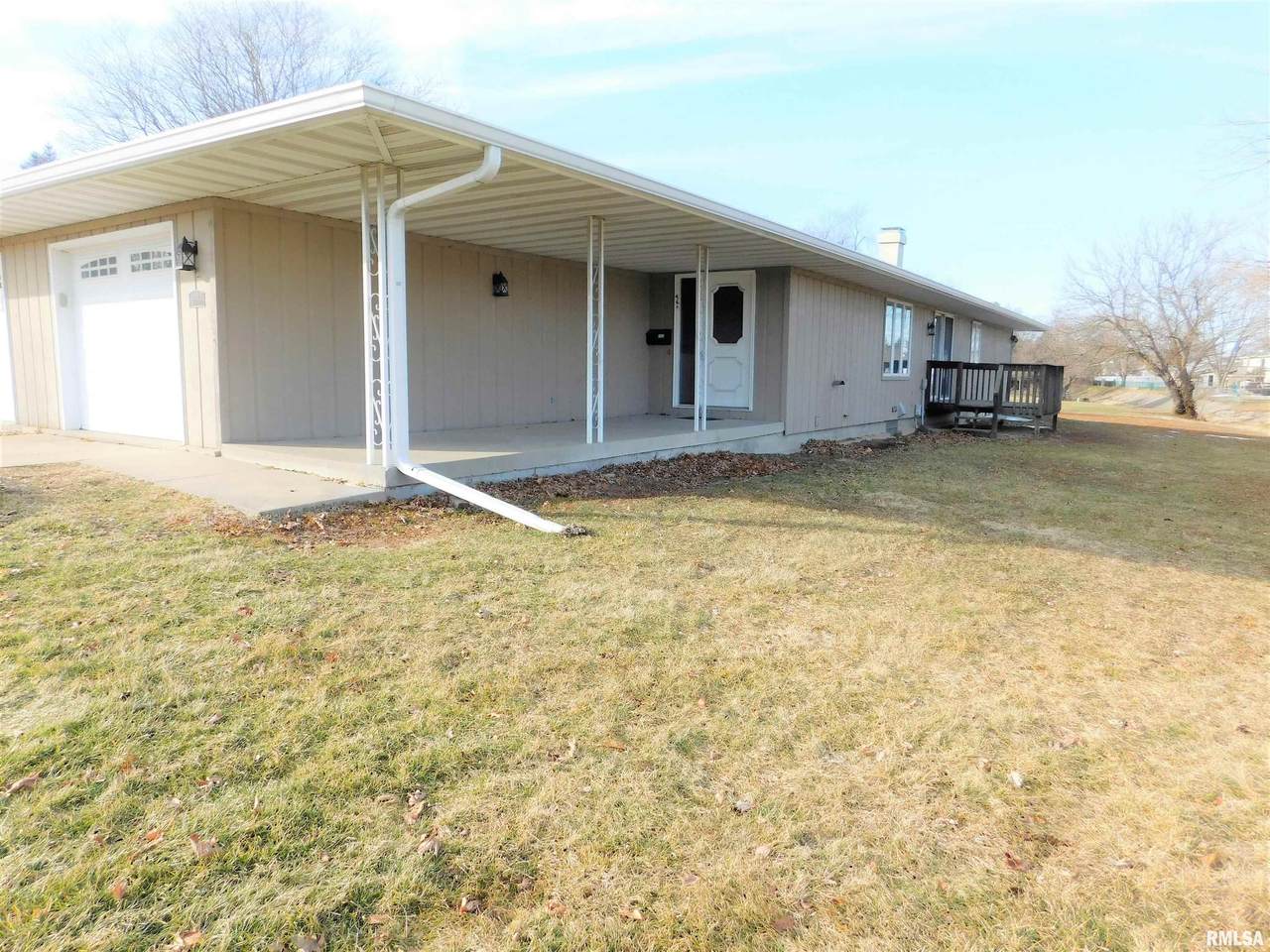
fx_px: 844
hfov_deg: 73.9
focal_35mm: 23
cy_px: 476
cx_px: 635
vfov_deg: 58.9
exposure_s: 1/640
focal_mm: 4
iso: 125
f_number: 3
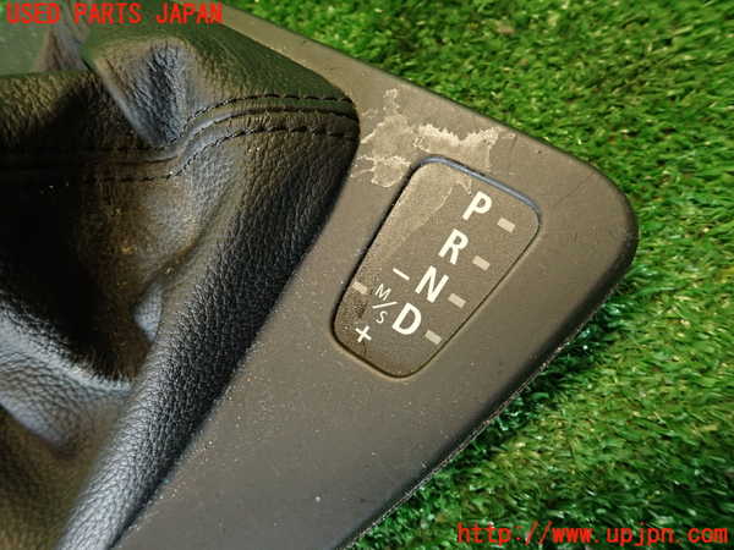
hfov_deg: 69.4
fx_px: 530
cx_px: 367
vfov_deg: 54.9
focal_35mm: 25
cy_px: 275
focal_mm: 4.5
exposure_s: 1/30
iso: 250
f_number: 2
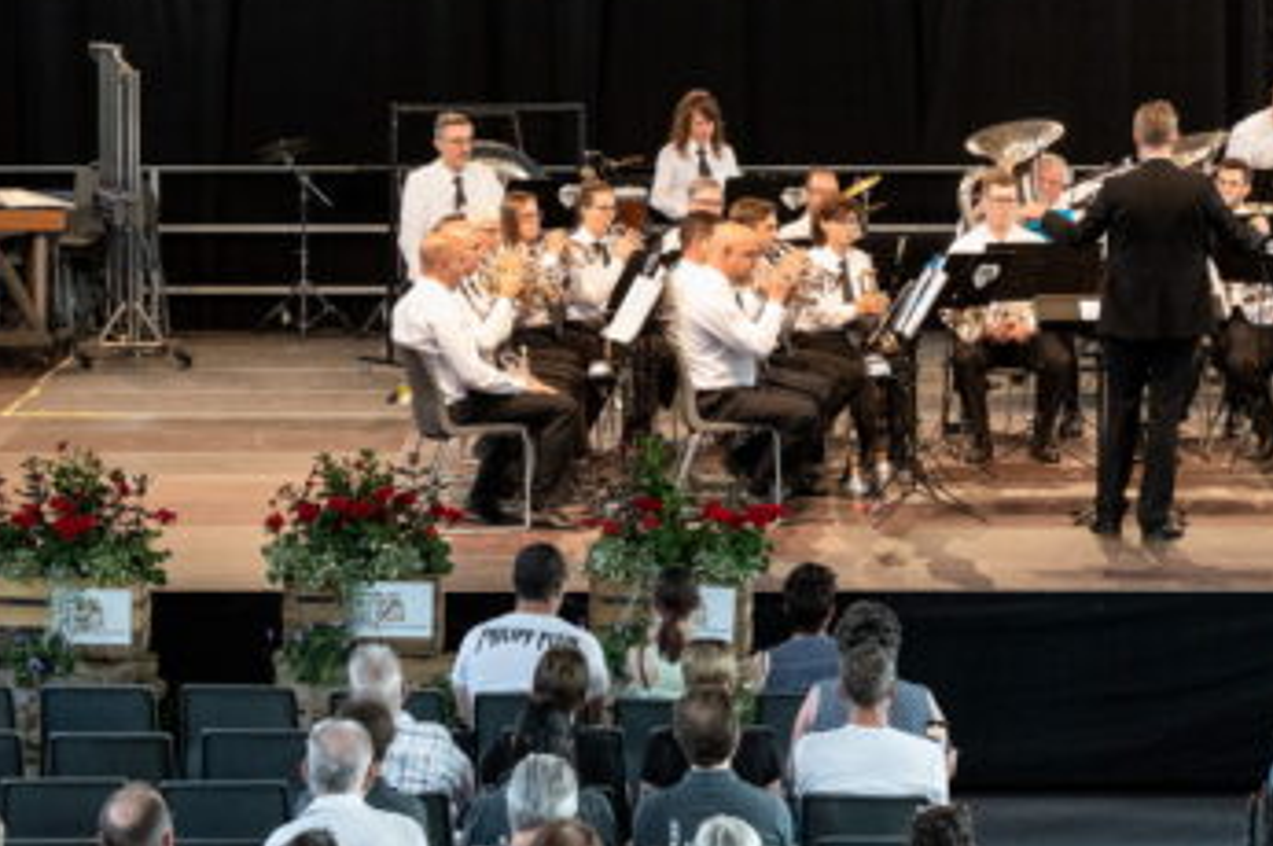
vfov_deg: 9.7
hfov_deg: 14.5
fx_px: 4981
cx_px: 857
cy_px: 94
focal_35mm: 141
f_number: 8
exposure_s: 1/125
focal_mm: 75
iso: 4000
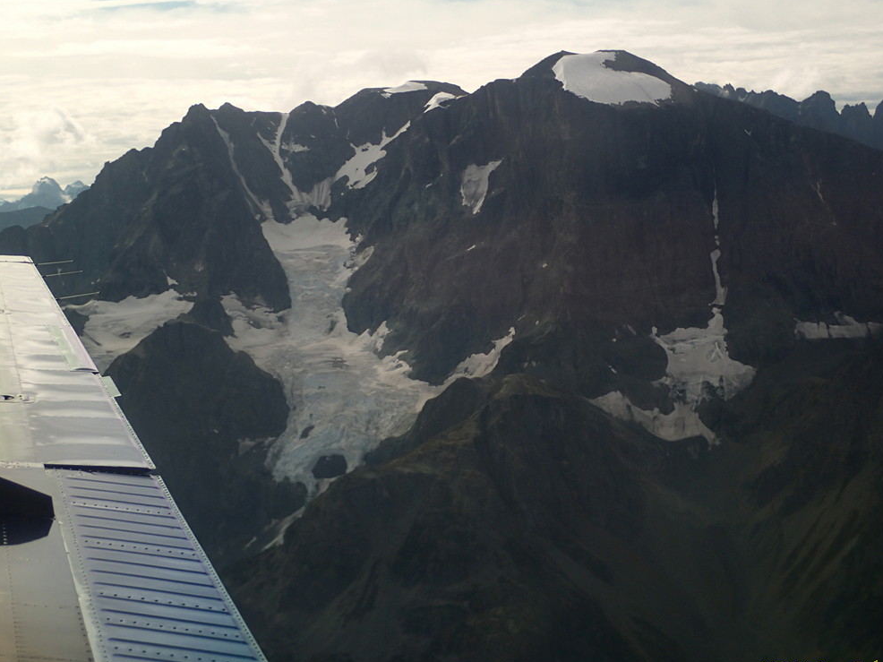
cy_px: 321
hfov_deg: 29.4
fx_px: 1683
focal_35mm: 66
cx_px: 433
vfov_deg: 22.2
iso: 100
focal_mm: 11.01
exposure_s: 1/160
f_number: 3.6
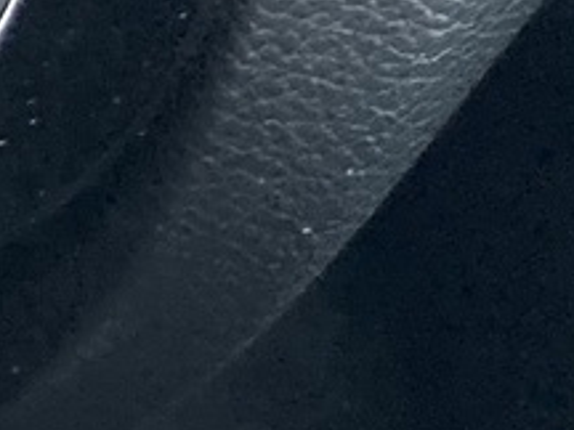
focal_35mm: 187
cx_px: -1028
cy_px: 603
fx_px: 3101
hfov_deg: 9.0
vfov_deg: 7.8
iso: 640
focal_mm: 3.99
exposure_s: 1/24
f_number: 1.8
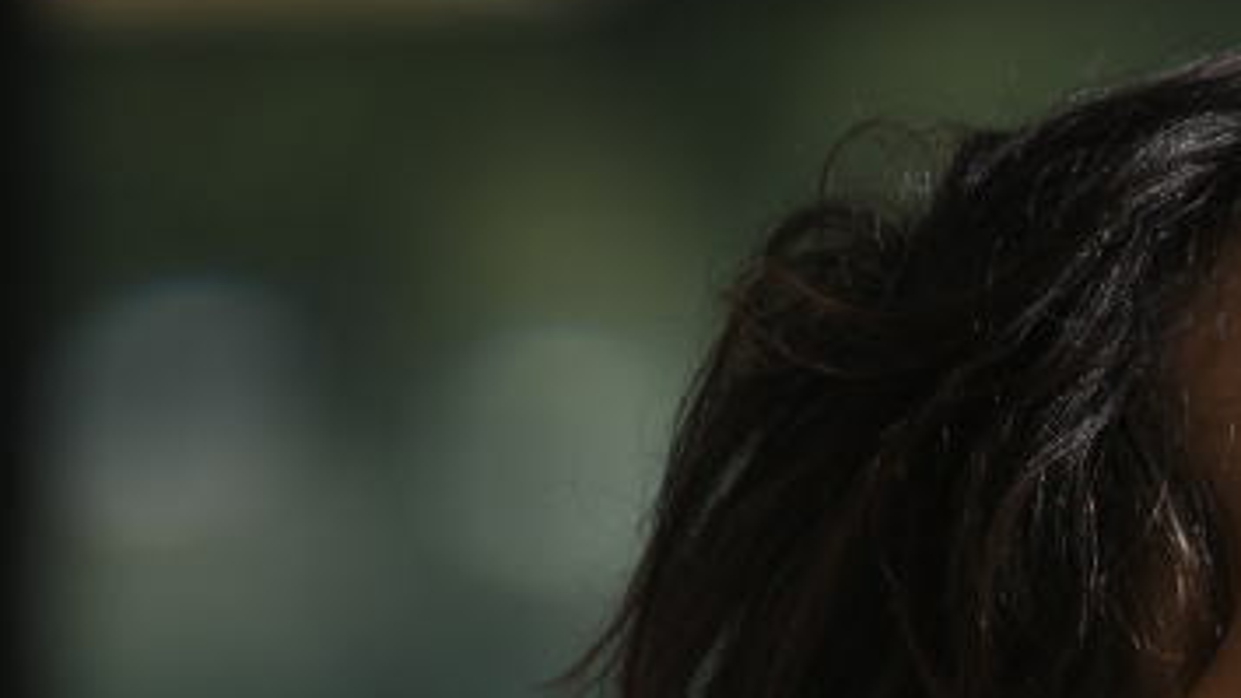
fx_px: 31552
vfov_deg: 1.3
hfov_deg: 2.3
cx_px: 1588
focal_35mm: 959
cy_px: 1280
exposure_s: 1/160
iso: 125
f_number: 3.2
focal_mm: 200
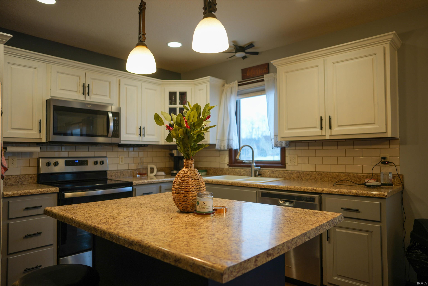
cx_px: 214
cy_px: 143
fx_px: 285
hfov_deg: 73.7
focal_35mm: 24
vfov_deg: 53.1
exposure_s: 1/30
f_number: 2.8
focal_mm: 24
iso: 100
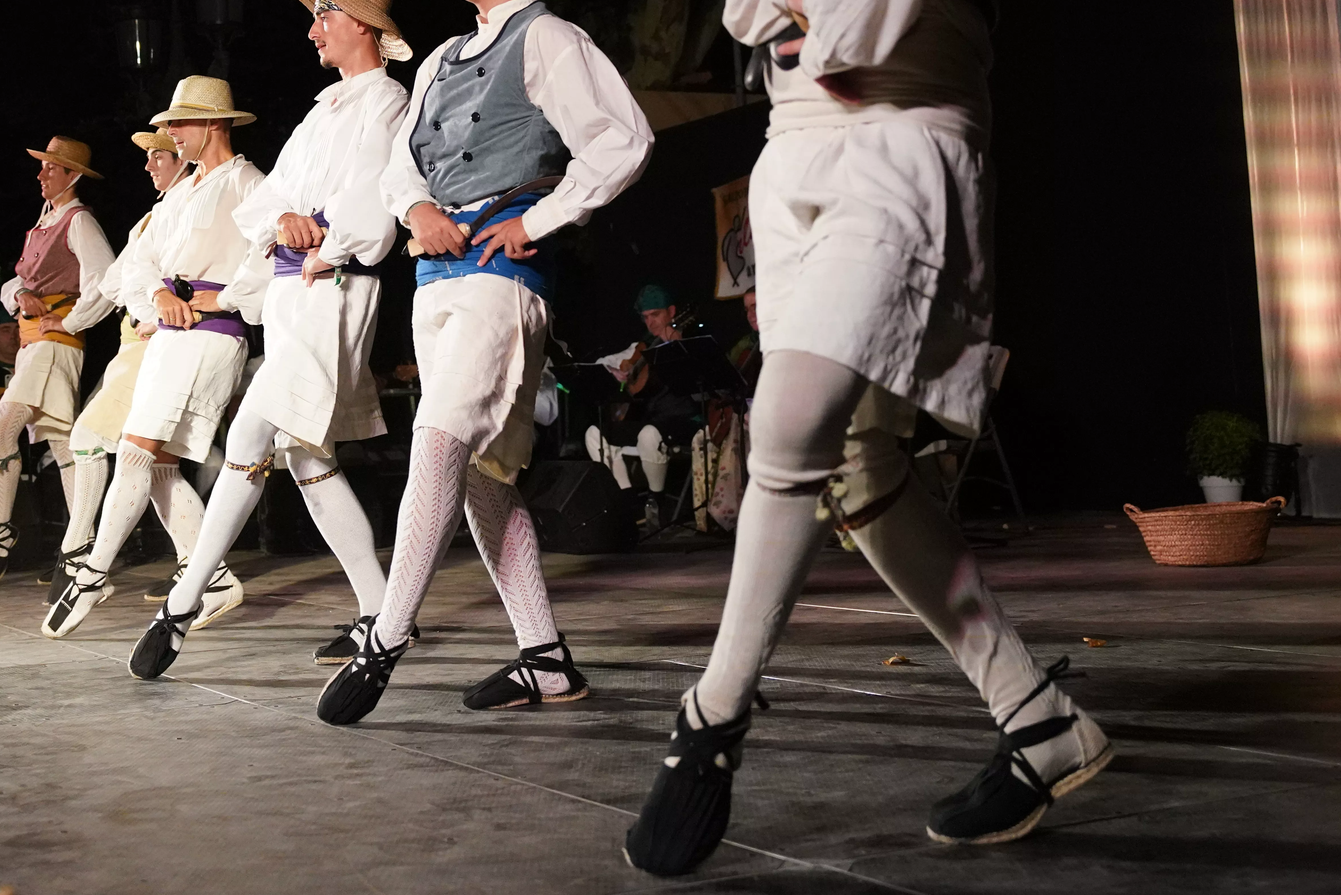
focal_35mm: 54
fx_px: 2012
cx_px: 424
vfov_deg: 24.7
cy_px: 187
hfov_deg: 36.4
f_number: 2.8
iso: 5000
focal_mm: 32
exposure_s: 1/640
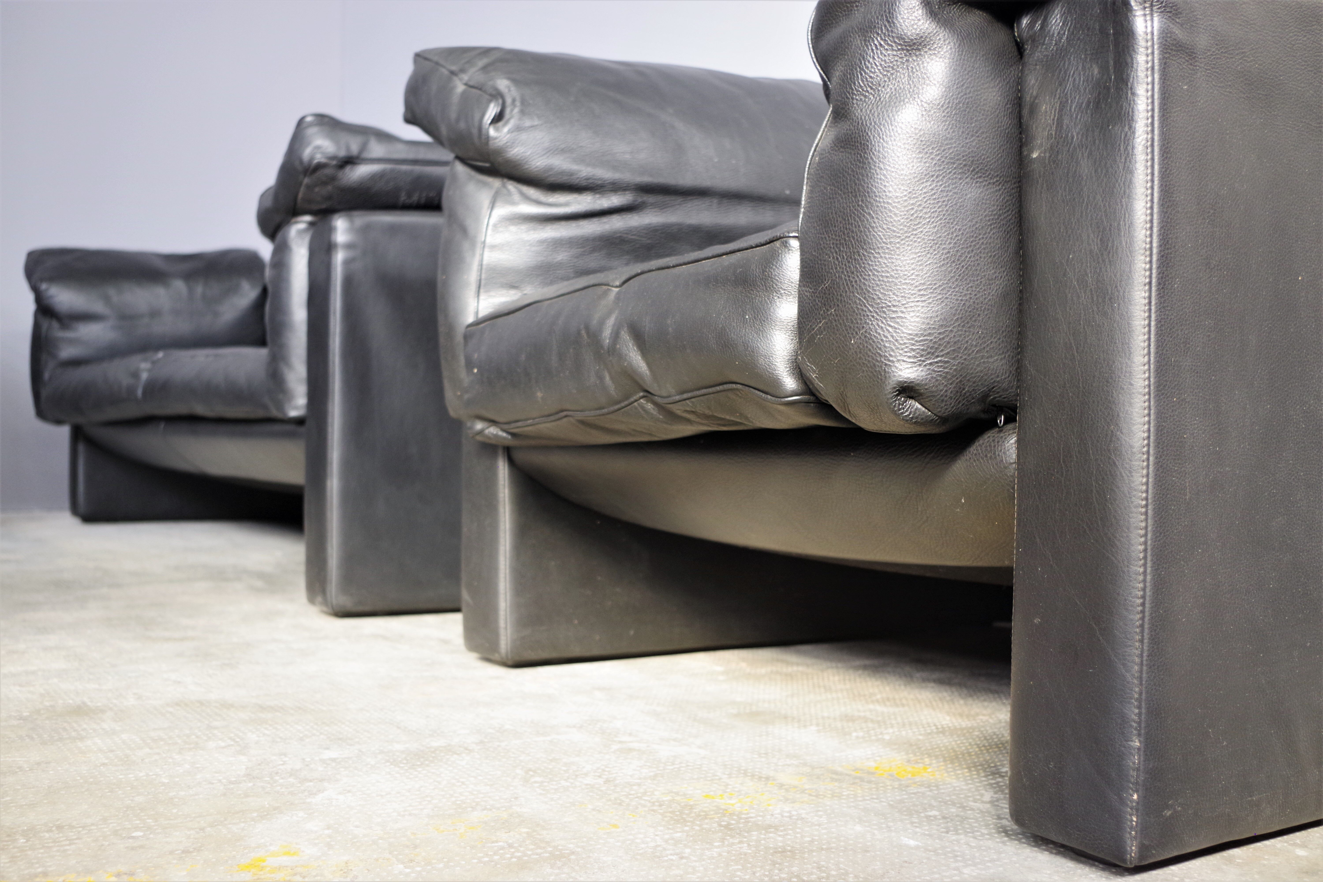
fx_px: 1323
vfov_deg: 36.9
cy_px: 441
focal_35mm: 36
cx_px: 662
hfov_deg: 53.1
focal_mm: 24.38
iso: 800
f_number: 4
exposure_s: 1/40
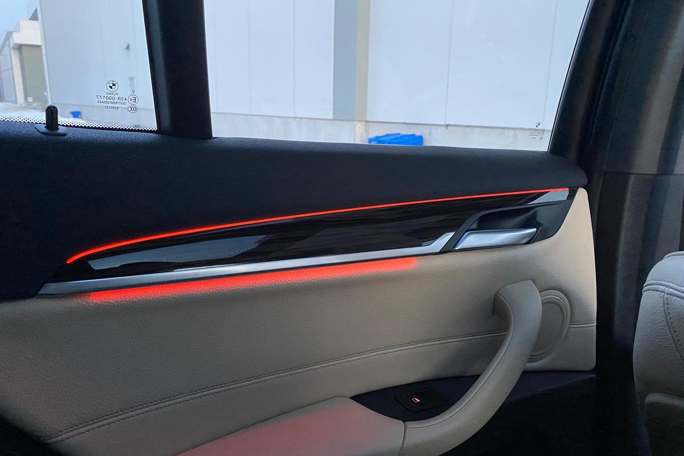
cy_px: 248
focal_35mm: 28
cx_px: 348
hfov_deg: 65.5
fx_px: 532
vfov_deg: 46.4
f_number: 1.8
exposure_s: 1/28
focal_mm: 4.25
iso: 640
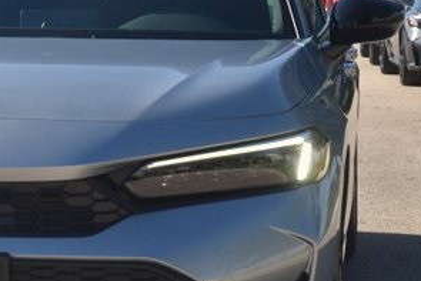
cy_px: 139
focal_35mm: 169
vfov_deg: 8.1
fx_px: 1977
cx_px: -4
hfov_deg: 12.0
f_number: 10
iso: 200
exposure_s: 1/400
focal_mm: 52
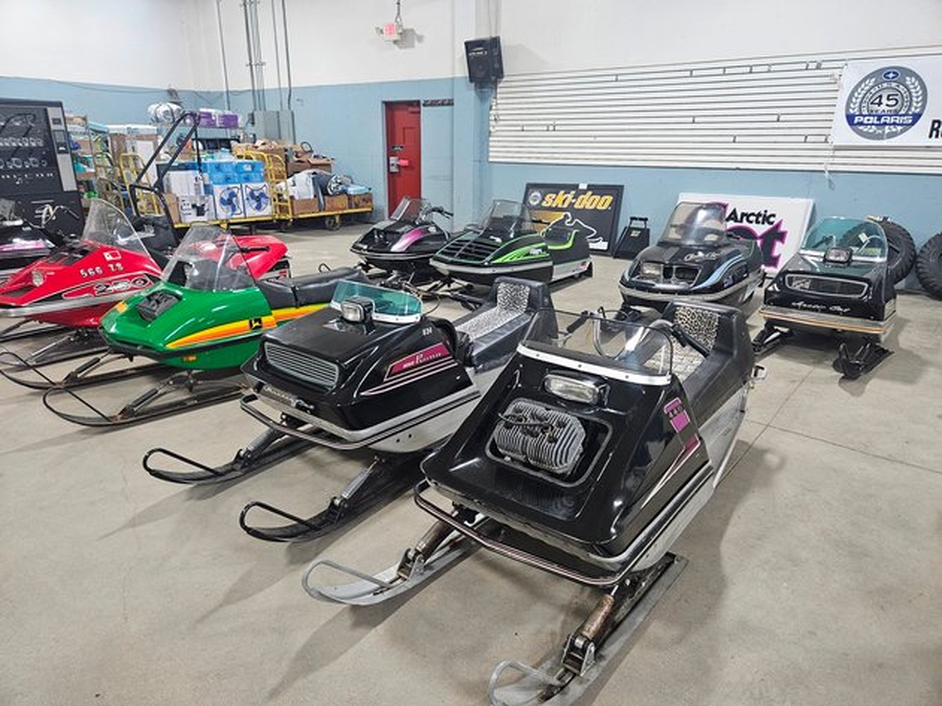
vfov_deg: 58.9
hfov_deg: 73.9
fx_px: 626
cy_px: 353
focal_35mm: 23
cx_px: 471
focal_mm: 5.4
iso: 800
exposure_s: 1/120
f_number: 1.8
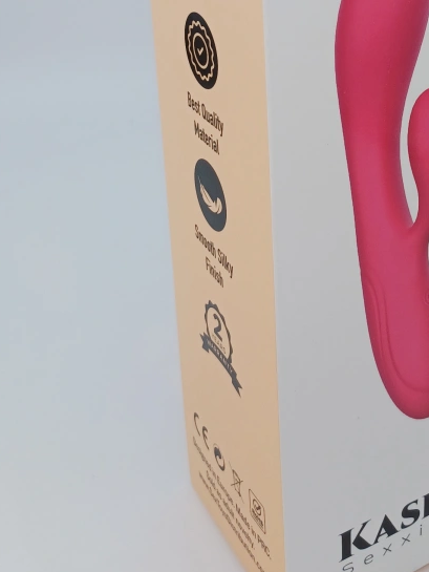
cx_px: 330
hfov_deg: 26.2
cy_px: 34
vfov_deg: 32.8
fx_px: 908
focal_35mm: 55
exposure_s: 1/510
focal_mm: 4.65
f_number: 1.8
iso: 50
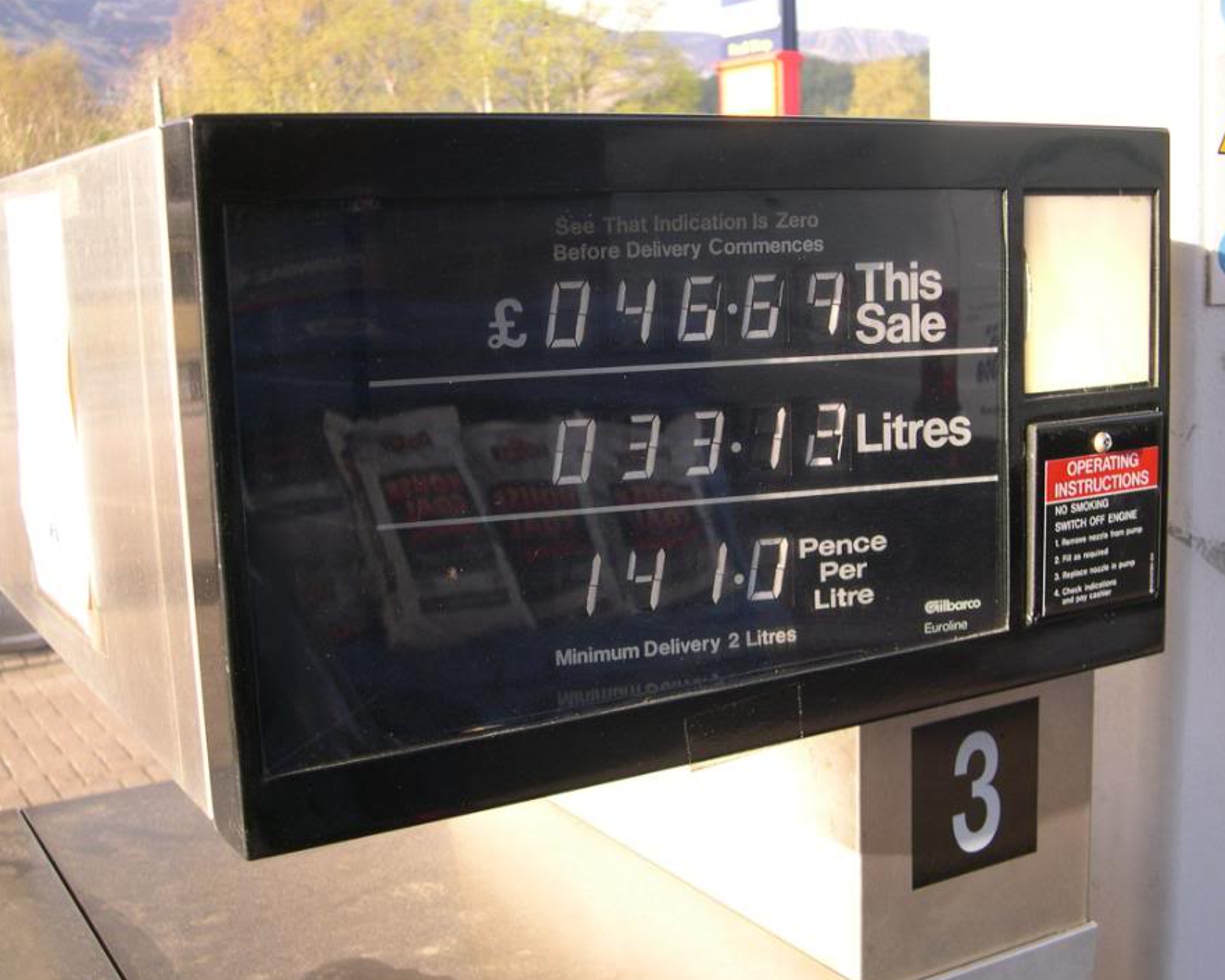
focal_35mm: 43
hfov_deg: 42.9
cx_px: 638
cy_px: 482
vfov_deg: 34.9
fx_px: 1559
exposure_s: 1/121
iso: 100
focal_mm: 8
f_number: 2.8
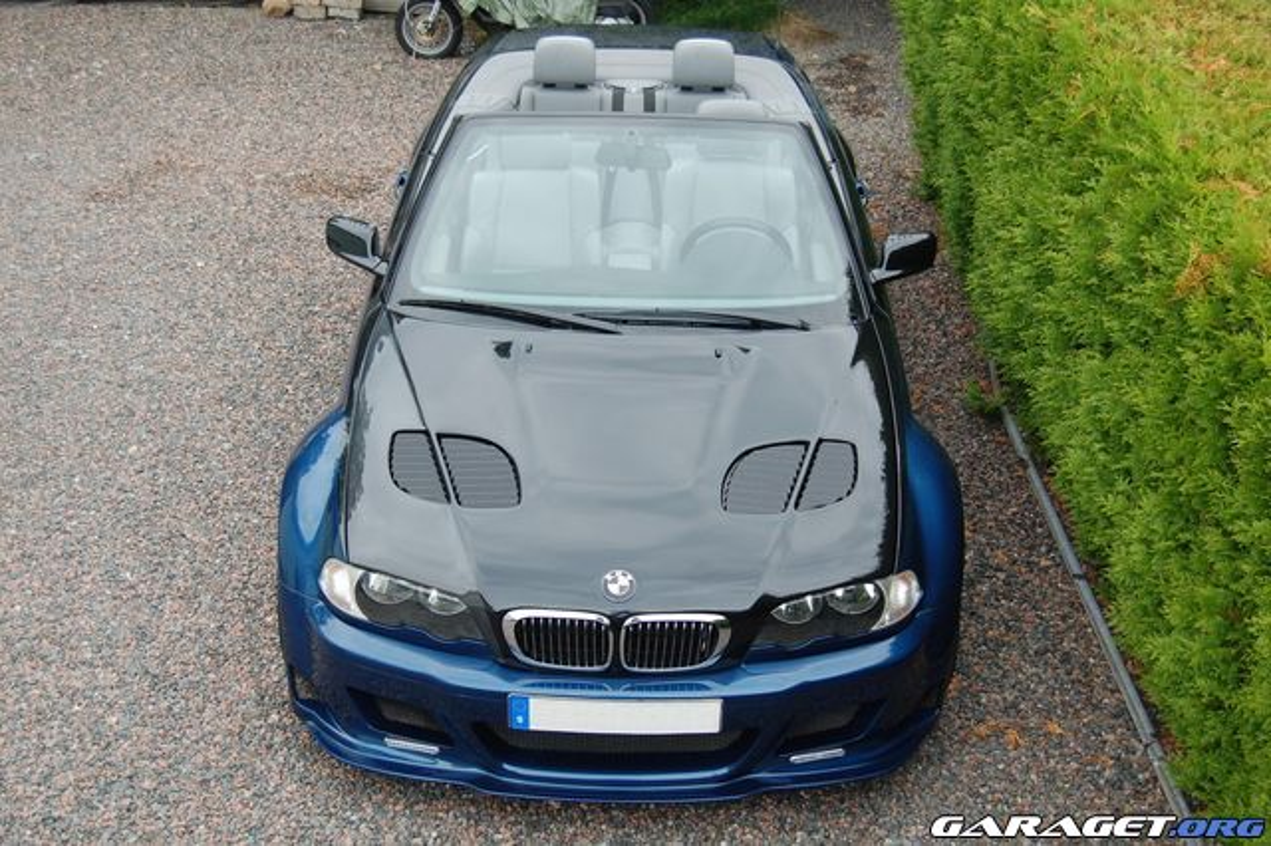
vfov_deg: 29.8
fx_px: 1588
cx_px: 636
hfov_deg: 43.6
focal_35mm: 45
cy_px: 423
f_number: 5
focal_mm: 30
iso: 400
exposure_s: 1/100
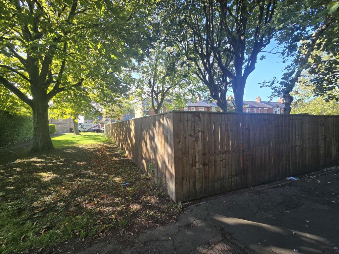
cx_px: 170
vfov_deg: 89.9
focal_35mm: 13
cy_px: 127
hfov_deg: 106.2
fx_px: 127
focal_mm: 2.2
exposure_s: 1/255
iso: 50
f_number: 2.2
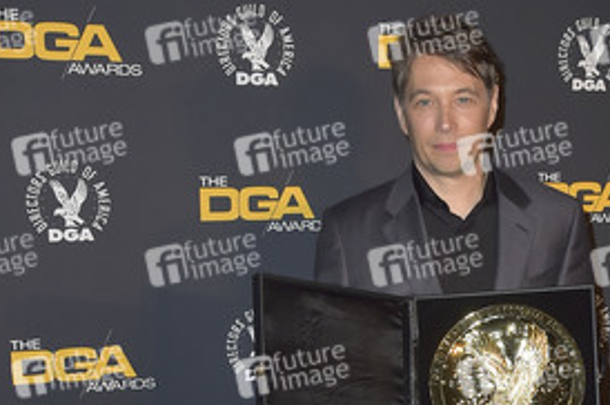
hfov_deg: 38.0
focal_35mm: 51
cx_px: 454
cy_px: 316
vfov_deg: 26.0
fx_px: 863
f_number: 6.3
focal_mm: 31
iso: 500
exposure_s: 1/250
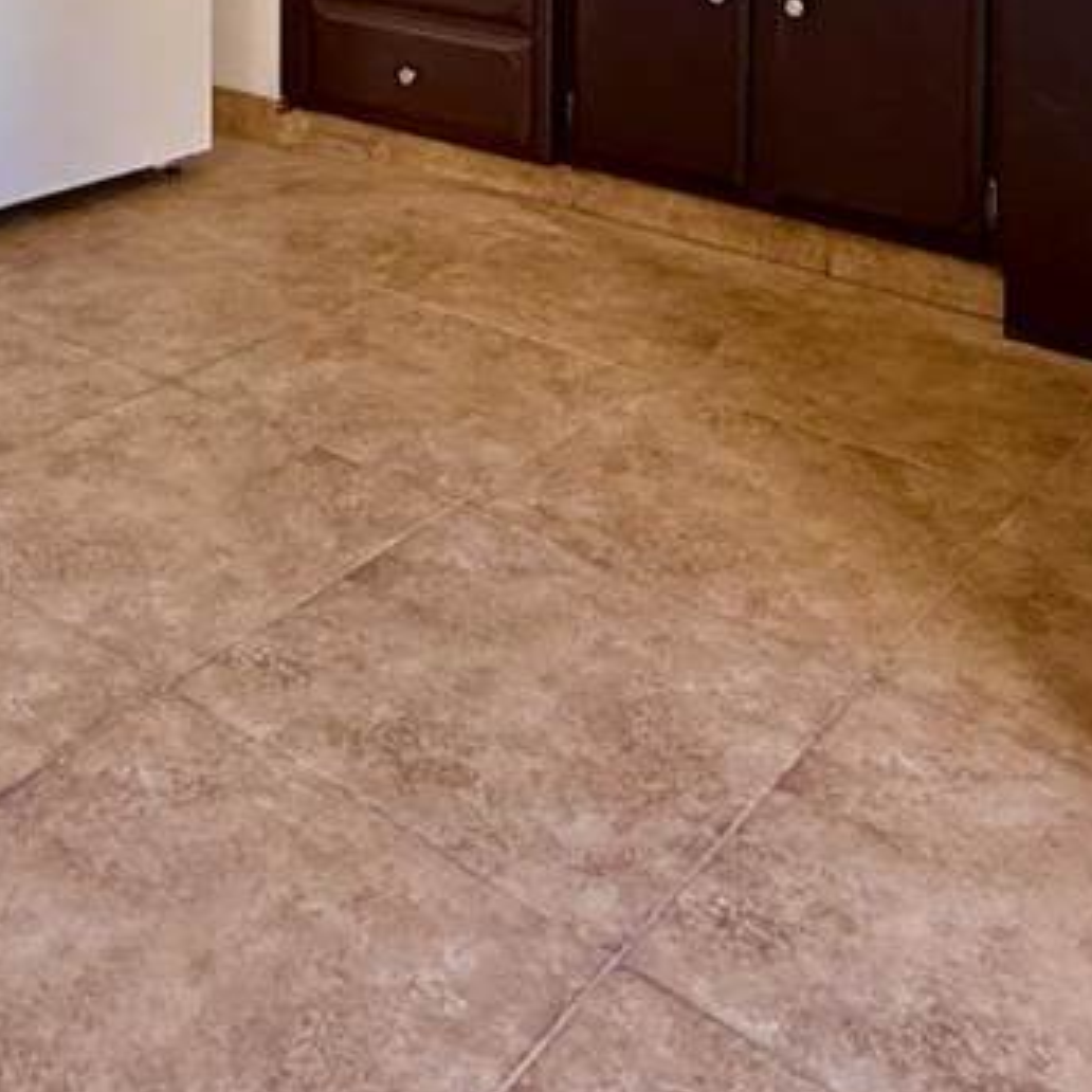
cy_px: -295
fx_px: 1642
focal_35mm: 46
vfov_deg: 30.0
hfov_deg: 35.9
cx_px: 267
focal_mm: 2.22
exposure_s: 1/99
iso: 200
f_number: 2.2
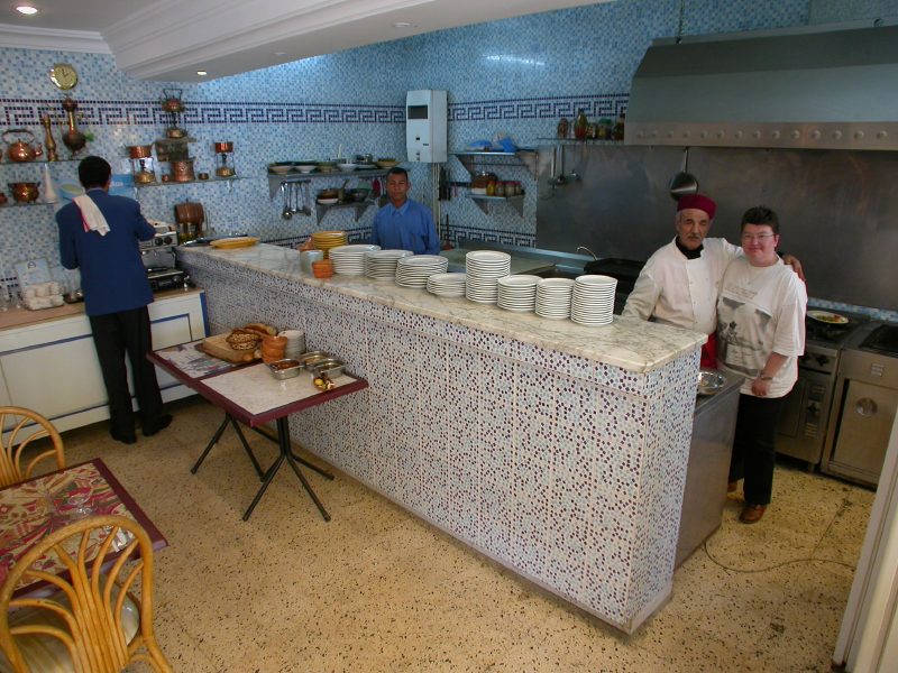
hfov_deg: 49.0
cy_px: 336
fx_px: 986
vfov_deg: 37.7
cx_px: 449
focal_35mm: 38
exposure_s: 1/25.7
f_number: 2.6
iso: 100
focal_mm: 7.85
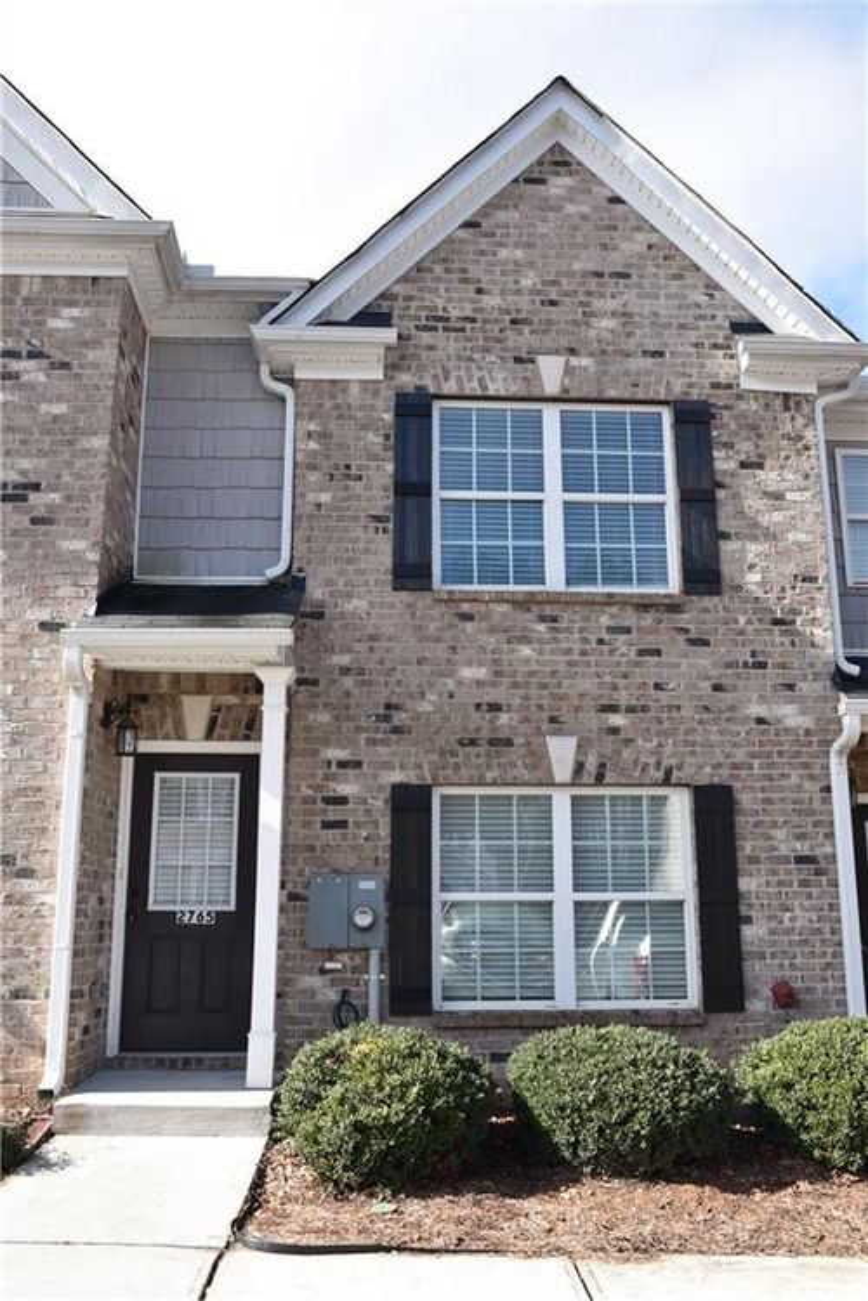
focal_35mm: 31
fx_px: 1121
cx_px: 434
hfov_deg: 42.3
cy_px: 650
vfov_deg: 60.3
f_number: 8
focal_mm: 31
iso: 200
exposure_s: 1/250
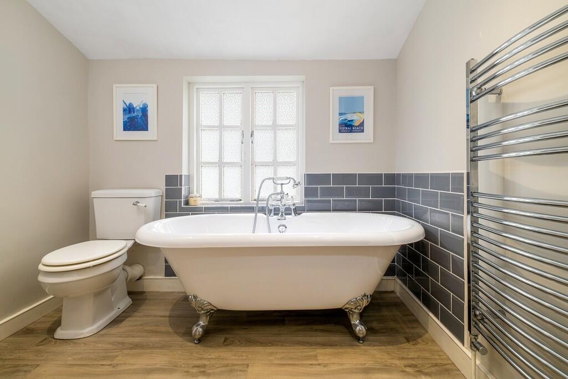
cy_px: 190
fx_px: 237
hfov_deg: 100.4
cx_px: 284
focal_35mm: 15
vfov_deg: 77.3
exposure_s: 1/30
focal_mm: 10
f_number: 7.1
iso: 200
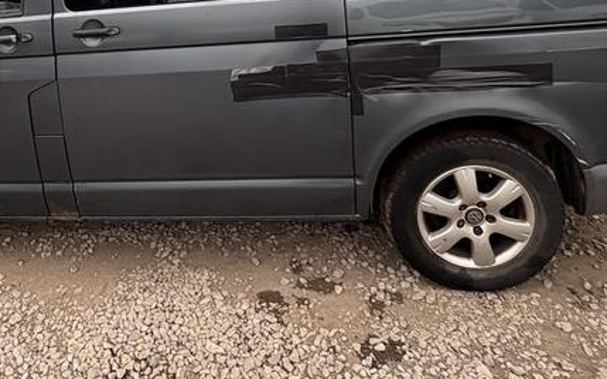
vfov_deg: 36.4
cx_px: 200
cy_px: -3
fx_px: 513
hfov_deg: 59.7
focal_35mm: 31
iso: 50
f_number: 2.2
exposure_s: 1/128
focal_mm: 2.22
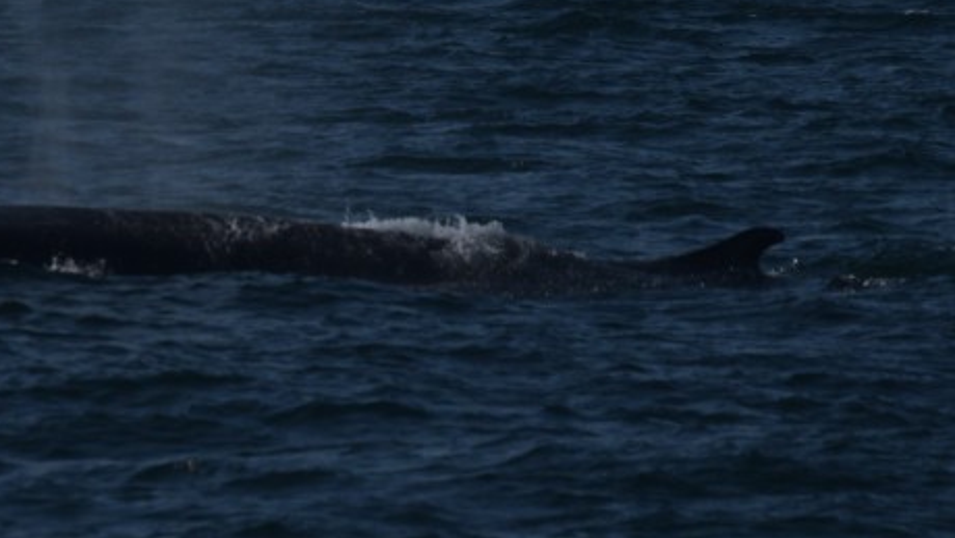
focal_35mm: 738
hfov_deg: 2.9
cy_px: 158
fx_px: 18693
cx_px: 133
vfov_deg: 1.6
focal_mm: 200
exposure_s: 1/4000
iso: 200
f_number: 7.1
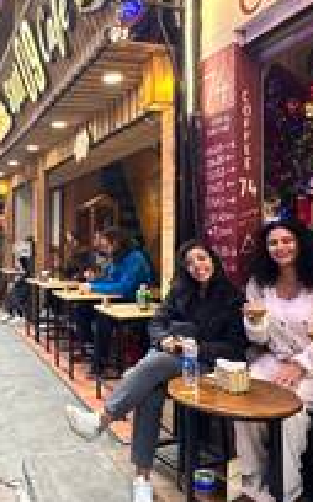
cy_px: 229
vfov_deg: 55.3
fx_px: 479
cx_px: 35
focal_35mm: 35
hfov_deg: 34.3
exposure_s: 1/100
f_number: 2.2
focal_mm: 2.22
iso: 64
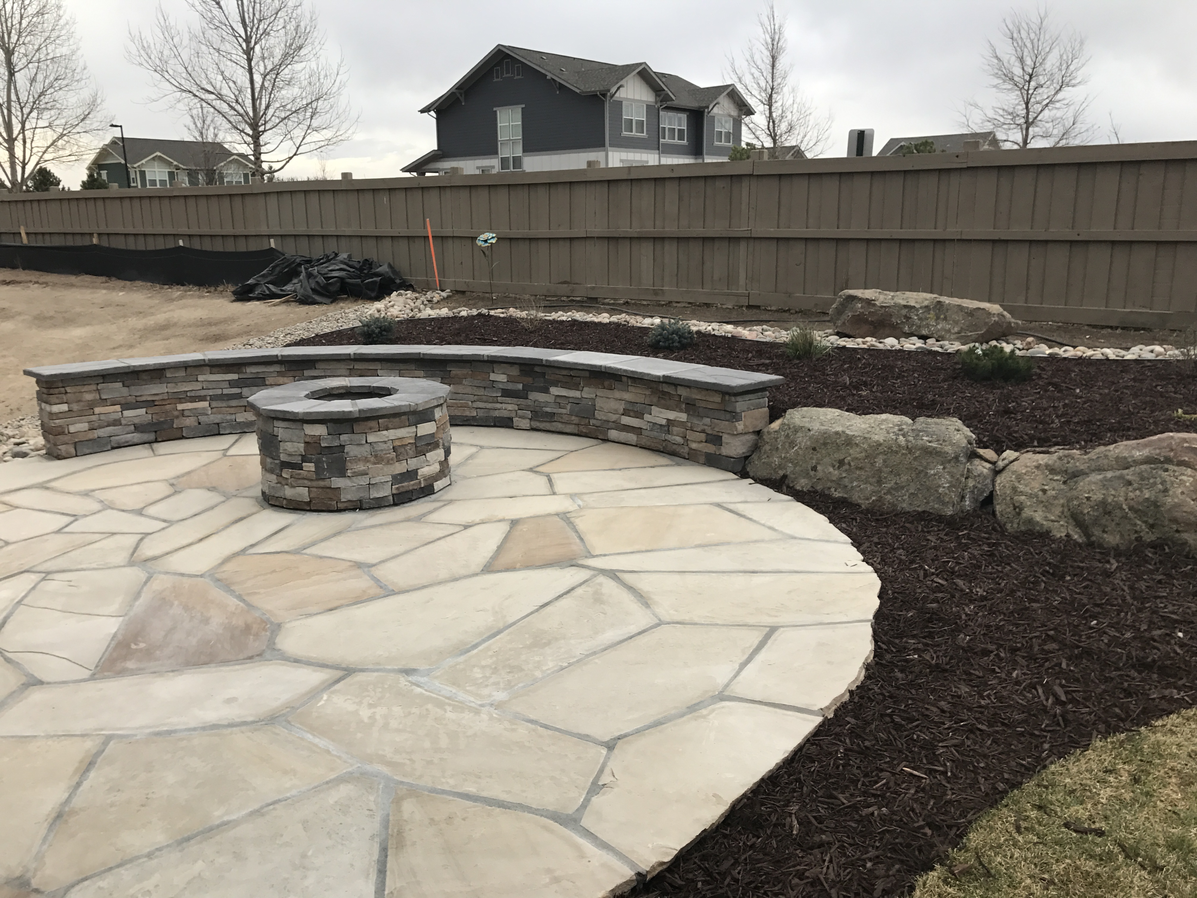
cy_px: 449
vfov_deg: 49.7
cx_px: 598
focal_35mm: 28
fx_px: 968
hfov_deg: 63.4
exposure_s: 1/386
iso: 20
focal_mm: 3.99
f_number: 1.8
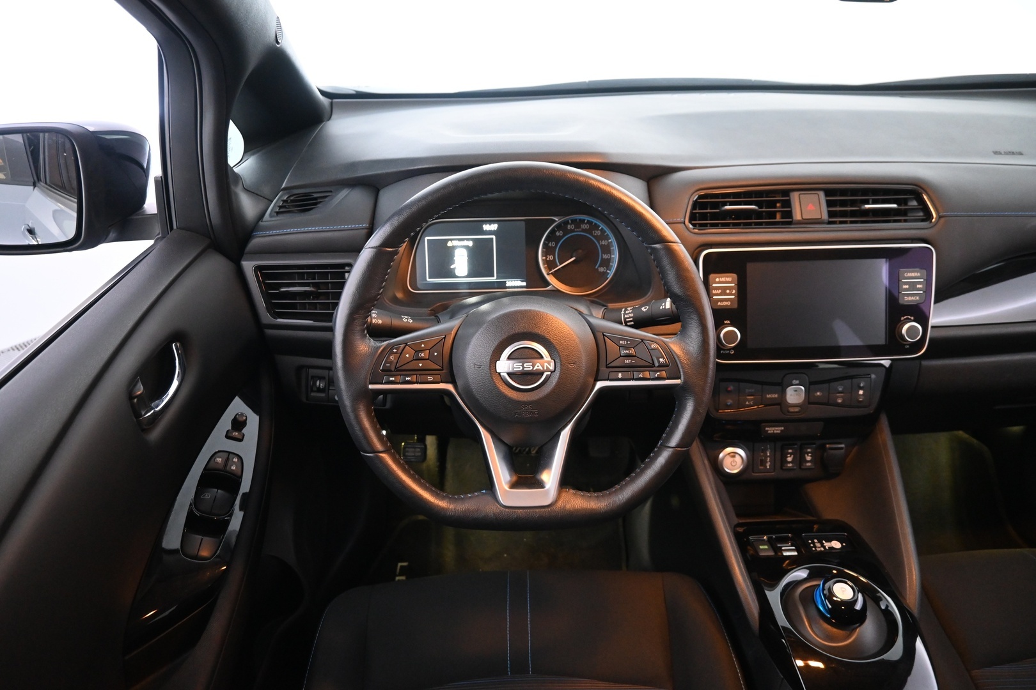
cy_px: 345
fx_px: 691
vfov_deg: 53.1
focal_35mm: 24
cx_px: 518
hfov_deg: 73.7
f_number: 3.5
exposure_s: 1/25
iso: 2800
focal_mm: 16
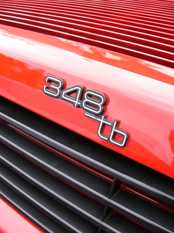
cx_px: 87
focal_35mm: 36
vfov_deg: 51.4
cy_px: 116
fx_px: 241
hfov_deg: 39.7
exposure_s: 1/60
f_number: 2.8
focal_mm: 6
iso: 50
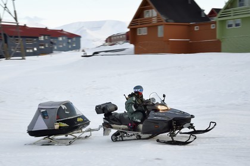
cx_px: 125
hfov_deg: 41.1
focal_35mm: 48
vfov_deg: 28.1
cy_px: 83
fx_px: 333
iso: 800
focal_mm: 48
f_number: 11
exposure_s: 1/80
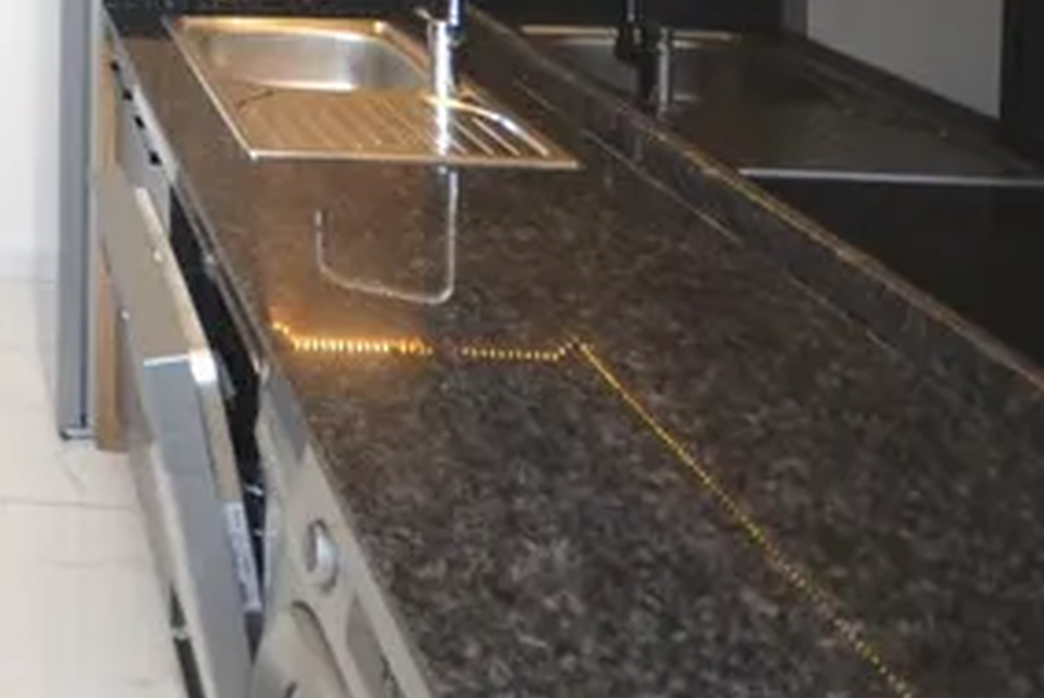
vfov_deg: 24.2
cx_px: -236
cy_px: -318
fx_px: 1306
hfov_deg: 34.2
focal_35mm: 45
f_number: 4
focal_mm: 10
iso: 360
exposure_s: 1/60
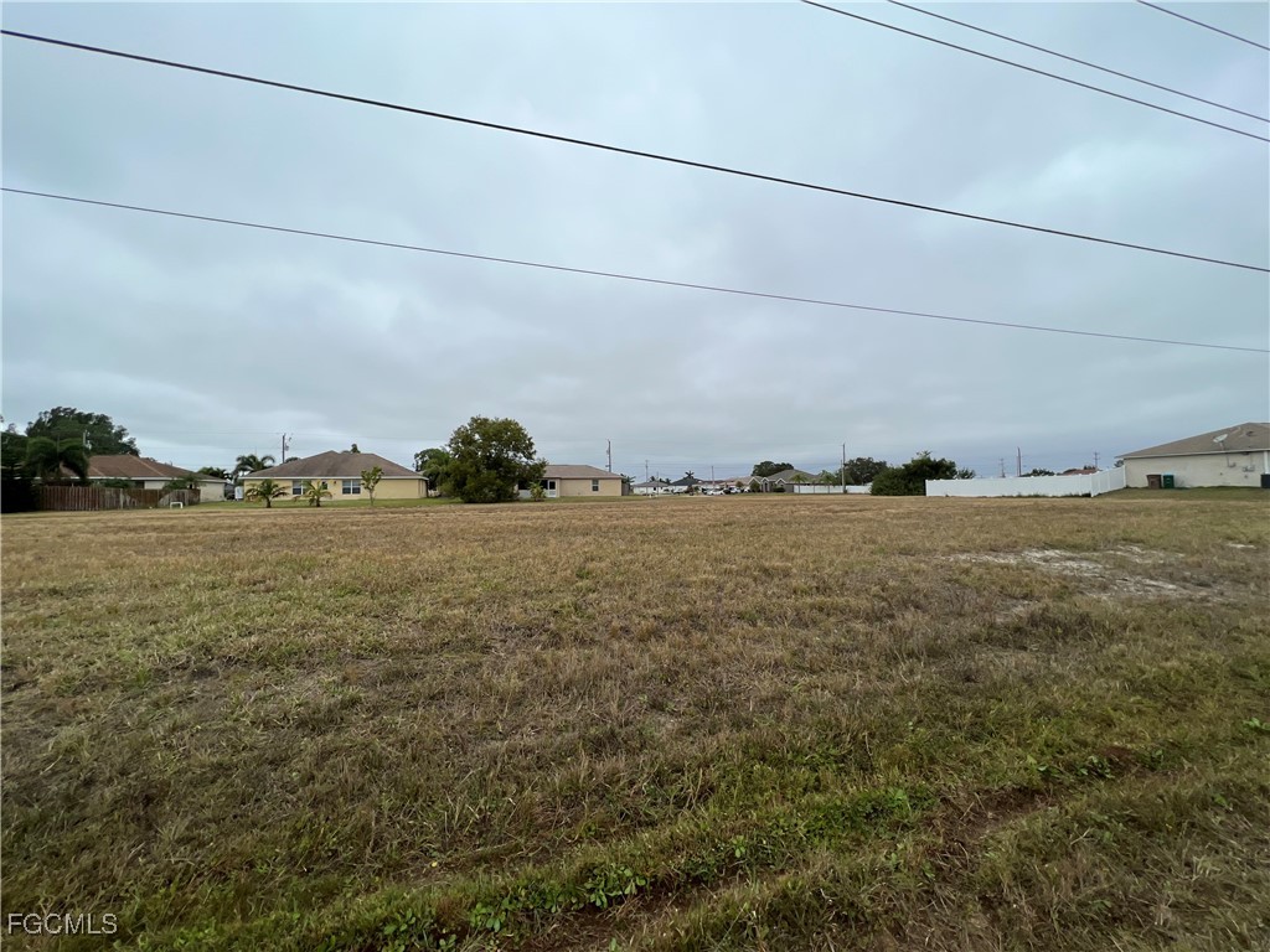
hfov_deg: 106.2
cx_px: 635
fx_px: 477
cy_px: 476
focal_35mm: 13
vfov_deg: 89.9
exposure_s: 1/1410
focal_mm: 1.57
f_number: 1.8
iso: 32
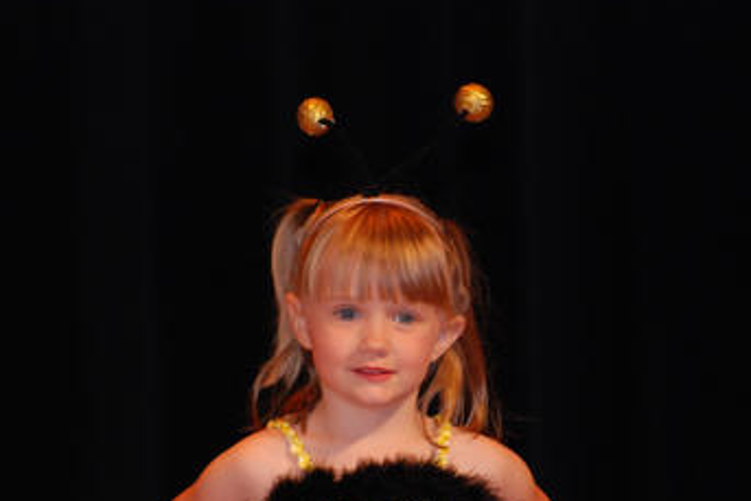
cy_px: 405
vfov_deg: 1.8
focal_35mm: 784
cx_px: 403
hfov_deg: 2.6
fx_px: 16361
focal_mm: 280
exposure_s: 1/60
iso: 400
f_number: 5.6
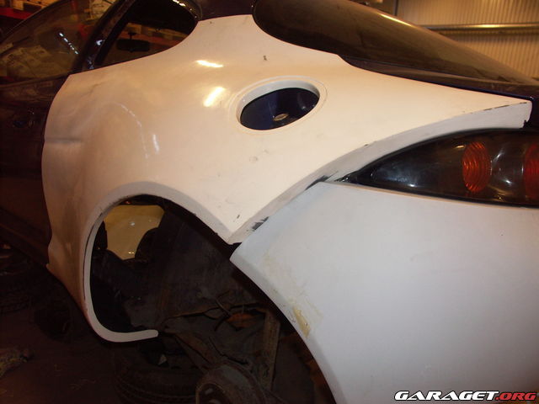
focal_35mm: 28
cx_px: 270
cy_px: 202
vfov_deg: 49.7
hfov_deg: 63.4
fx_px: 436
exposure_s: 1/50
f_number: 3.5
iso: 200
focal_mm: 7.21
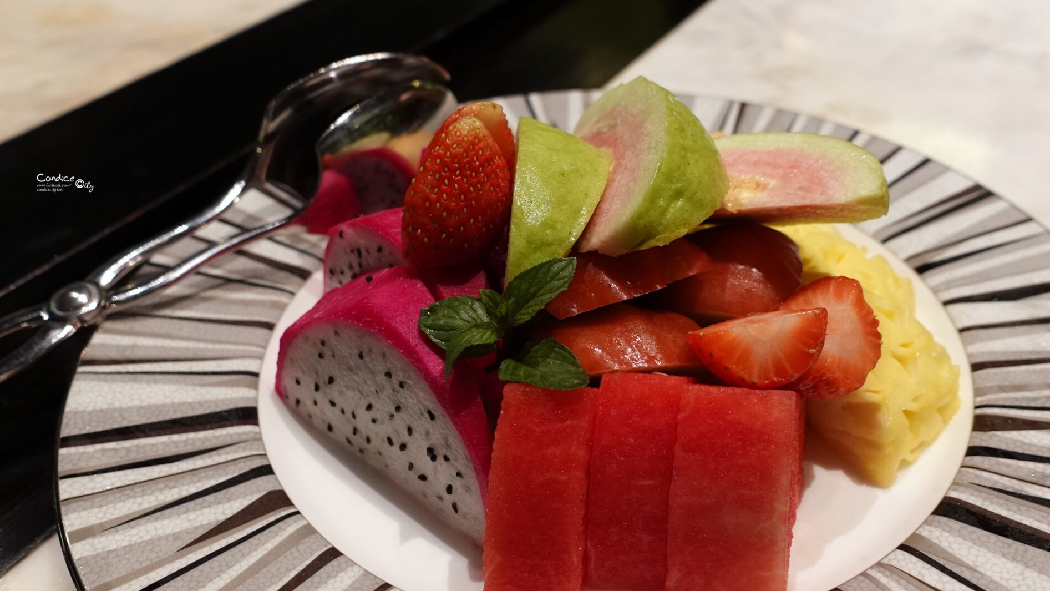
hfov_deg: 57.9
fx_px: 947
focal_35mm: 34
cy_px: 320
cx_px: 581
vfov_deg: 34.6
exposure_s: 1/30
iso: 1250
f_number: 2.8
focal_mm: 9.4
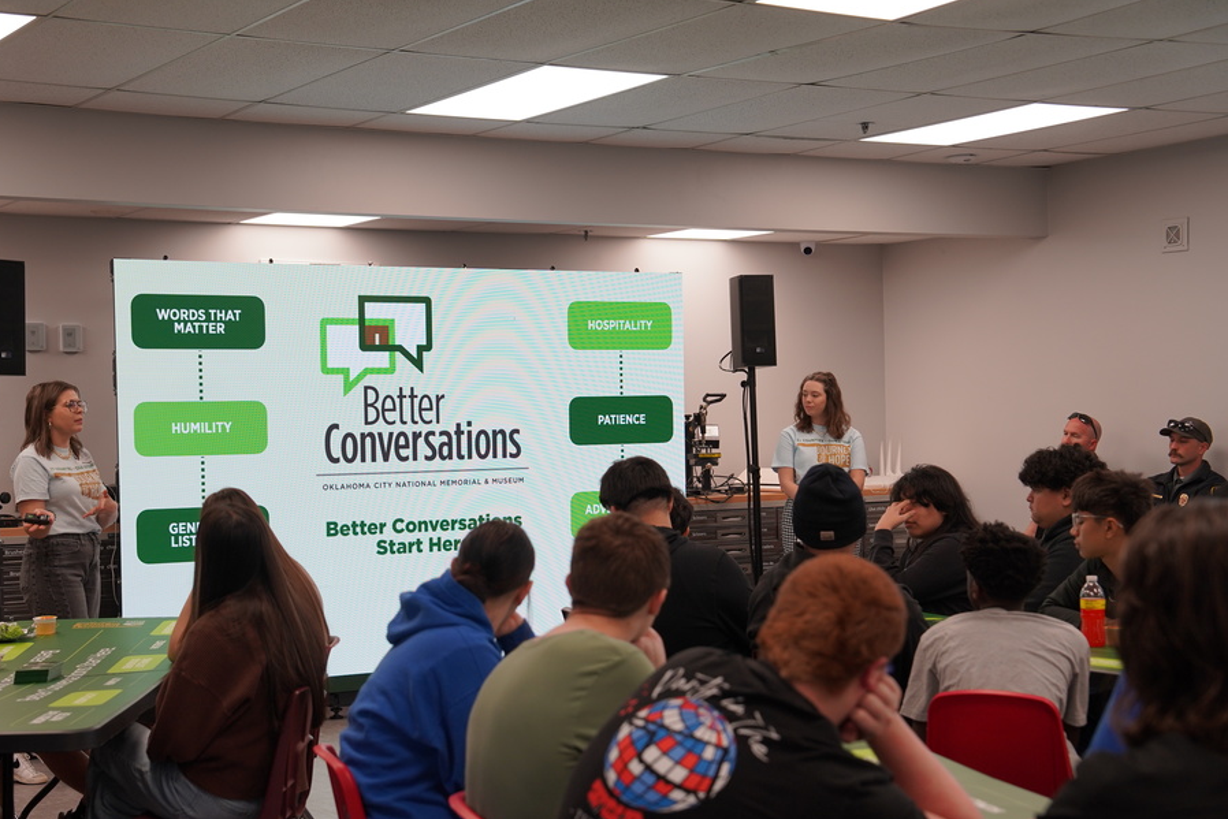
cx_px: 550
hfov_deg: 35.0
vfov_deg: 23.8
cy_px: 461
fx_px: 1945
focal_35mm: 57
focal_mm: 50
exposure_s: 1/160
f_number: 4
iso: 400
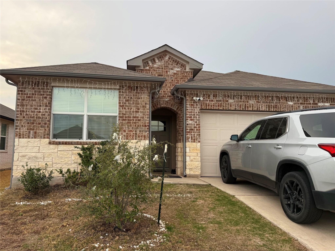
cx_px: 168
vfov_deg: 56.8
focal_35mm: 24
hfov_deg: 71.6
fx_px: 232
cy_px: 126
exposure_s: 1/567
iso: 80
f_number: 1.78
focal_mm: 6.76
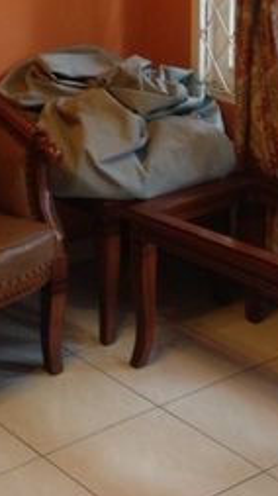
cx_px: 88
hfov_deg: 13.3
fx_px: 1195
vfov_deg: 22.7
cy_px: 27
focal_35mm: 91
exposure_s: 1/20
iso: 160
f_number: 2.4
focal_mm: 4.12
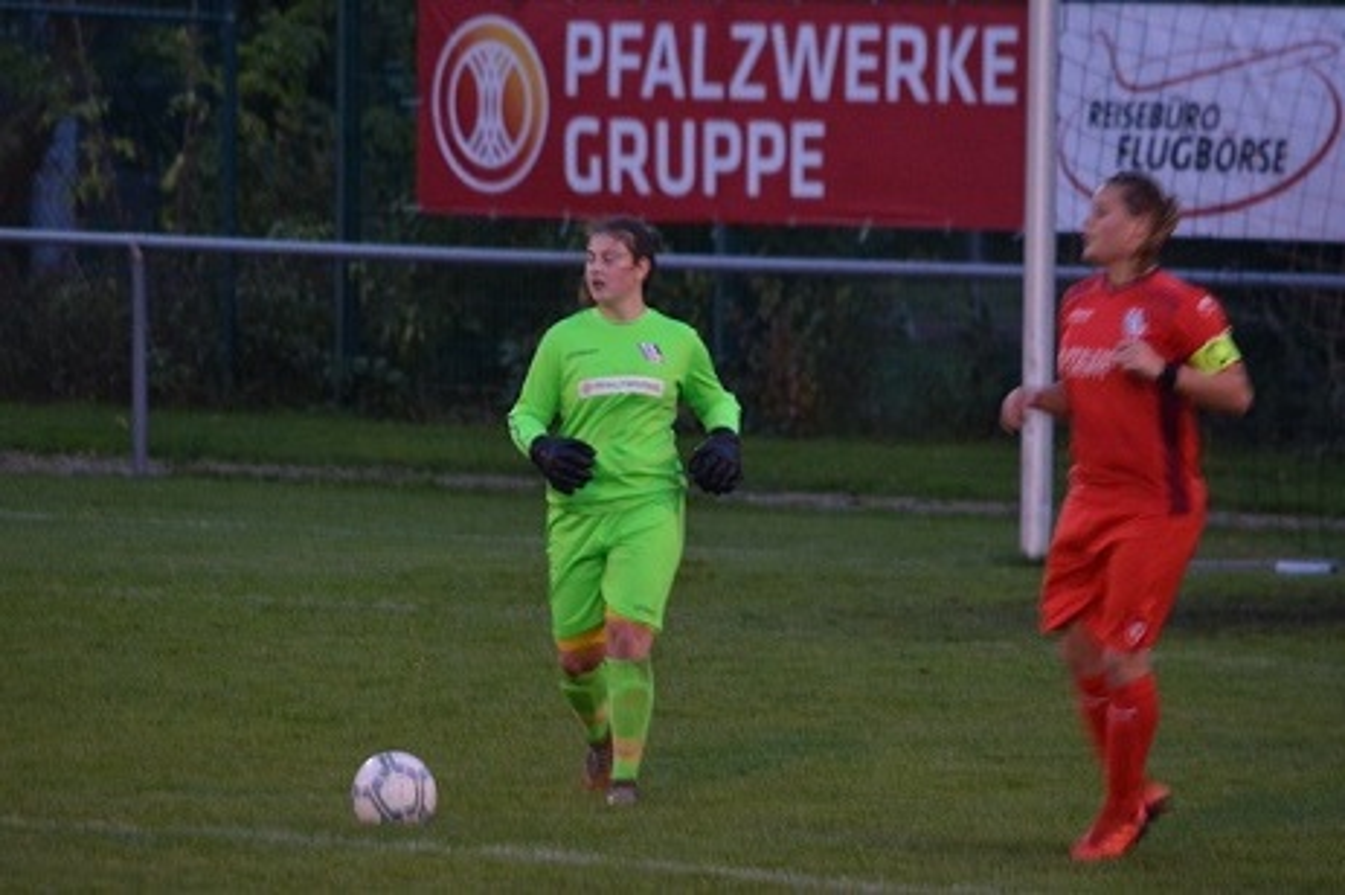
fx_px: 12320
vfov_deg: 4.2
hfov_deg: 6.2
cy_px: 448
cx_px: 672
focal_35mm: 330
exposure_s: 1/60
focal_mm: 220
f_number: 5.3
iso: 2000
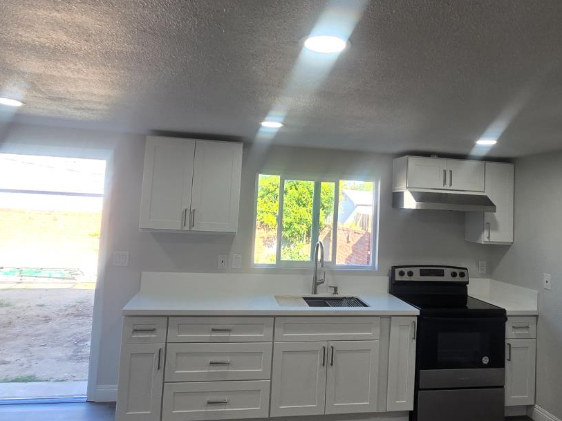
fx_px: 389
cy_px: 174
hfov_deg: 71.4
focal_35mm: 24
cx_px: 313
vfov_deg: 56.5
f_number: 2.2
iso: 64
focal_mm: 2.2
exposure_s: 1/120
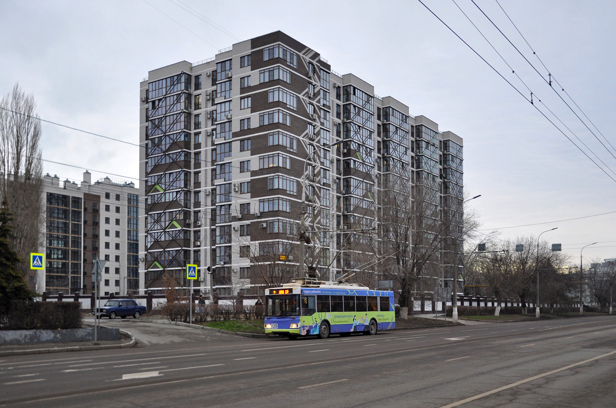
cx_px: 308
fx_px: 615
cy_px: 204
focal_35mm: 36
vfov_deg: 36.7
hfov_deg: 53.2
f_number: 4
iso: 400
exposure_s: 1/125
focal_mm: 24
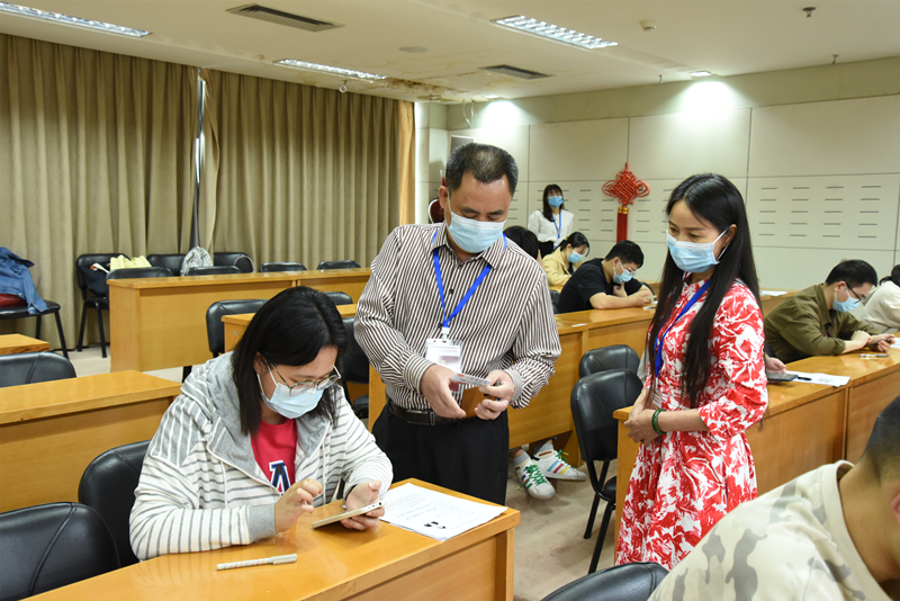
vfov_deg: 38.9
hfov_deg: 55.8
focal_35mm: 34
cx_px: 450
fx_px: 850
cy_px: 300
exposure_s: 1/40
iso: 2800
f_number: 6.3
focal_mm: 34
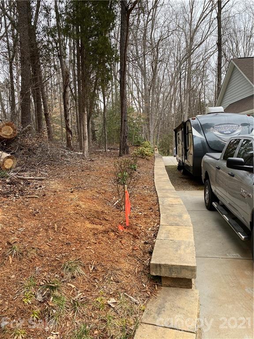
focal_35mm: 26
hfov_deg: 53.1
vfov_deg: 67.3
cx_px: 127
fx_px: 254
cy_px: 170
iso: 64
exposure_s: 1/122
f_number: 1.8
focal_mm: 4.25
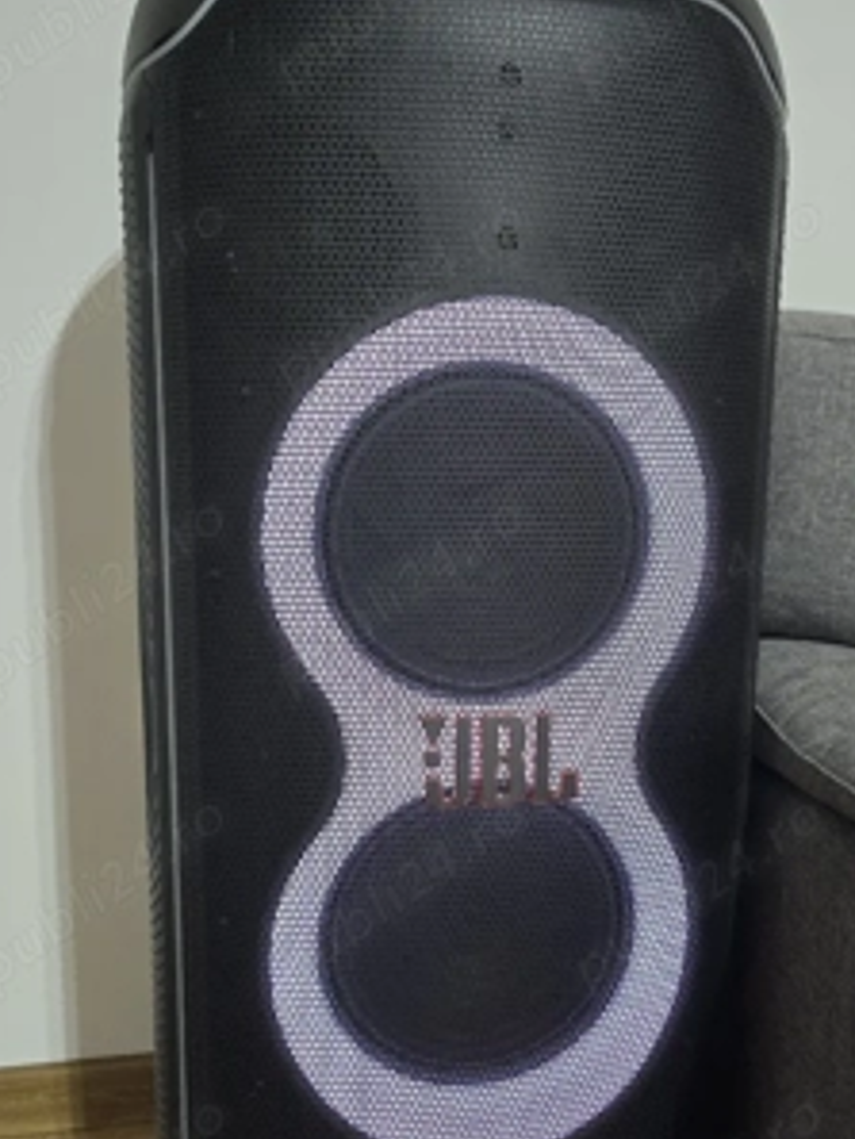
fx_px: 1020
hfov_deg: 45.4
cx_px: 475
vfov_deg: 58.2
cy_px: 640
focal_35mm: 31
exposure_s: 1/101
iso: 640
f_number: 1.7
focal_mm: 6.3
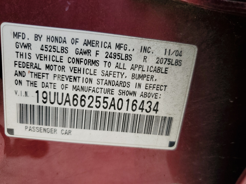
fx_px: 185
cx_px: 123
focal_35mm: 26
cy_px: 92
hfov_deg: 67.3
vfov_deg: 53.1
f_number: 1.5
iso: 50
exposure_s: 1/1429
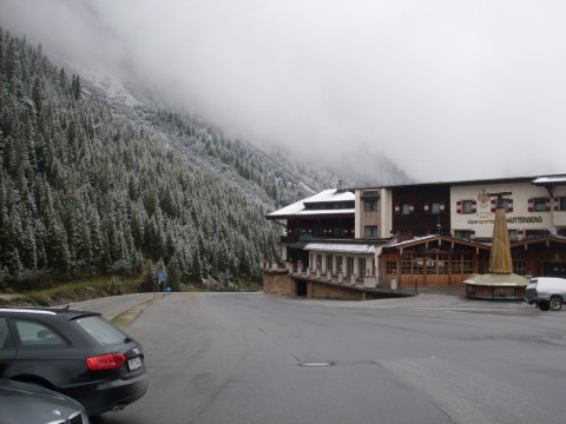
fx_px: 621
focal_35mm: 38
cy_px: 212
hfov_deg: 49.0
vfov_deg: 37.7
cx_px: 283
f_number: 8.4
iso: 80
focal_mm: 6.3
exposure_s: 1/90
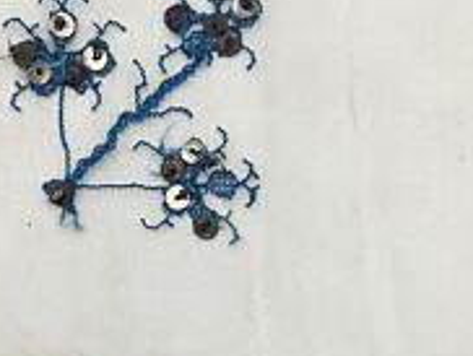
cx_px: 177
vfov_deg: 14.3
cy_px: 356
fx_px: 1396
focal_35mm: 102
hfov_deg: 19.2
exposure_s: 1/60
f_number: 2.4
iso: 32
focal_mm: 3.3
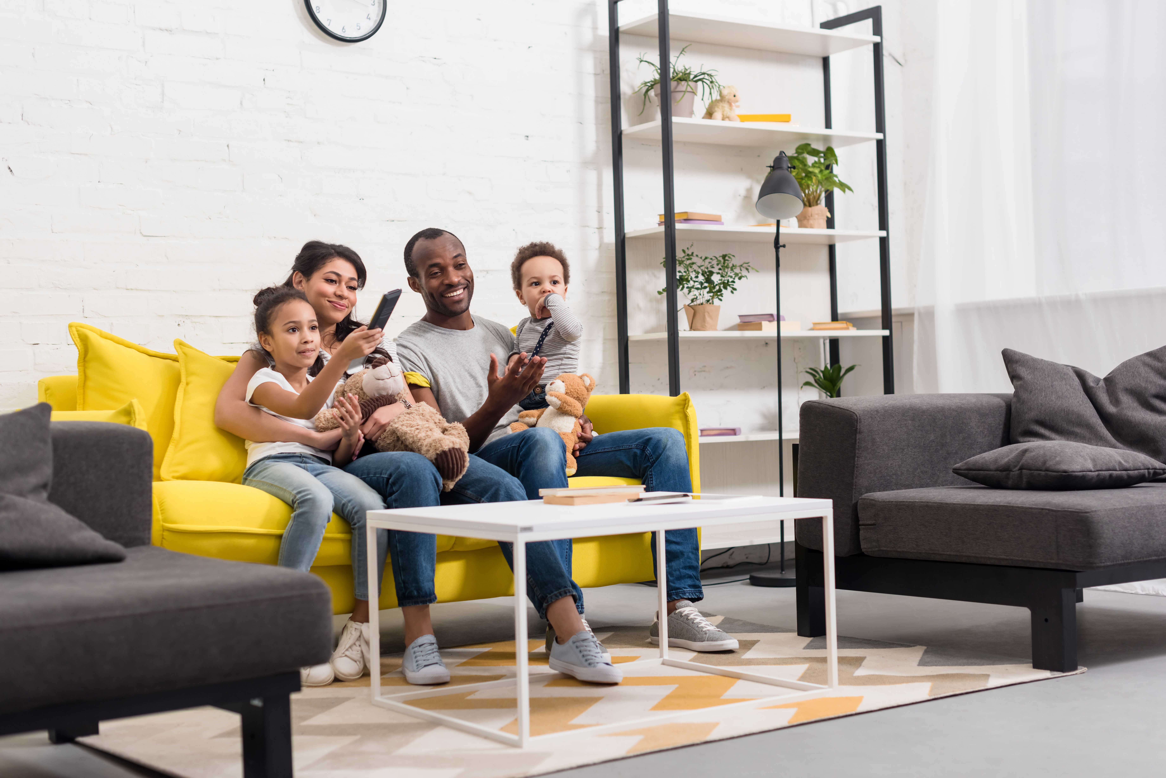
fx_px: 1620
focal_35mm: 50
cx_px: 583
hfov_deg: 39.6
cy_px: 389
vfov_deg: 27.0
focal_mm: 50
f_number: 3.2
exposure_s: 1/200
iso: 100
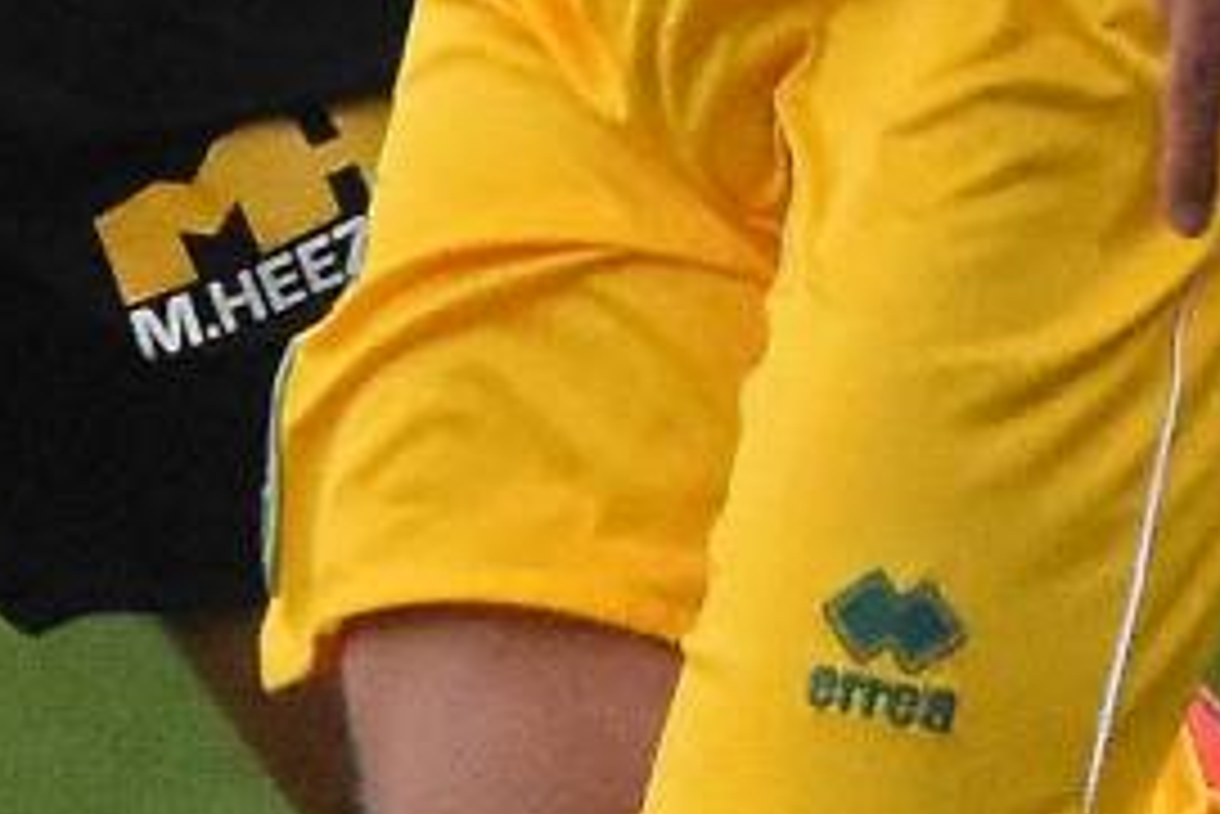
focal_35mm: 2126
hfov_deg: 1.0
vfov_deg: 0.6
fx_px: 72083
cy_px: -85
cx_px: -1279
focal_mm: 200
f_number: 5.6
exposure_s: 1/2000
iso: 4000
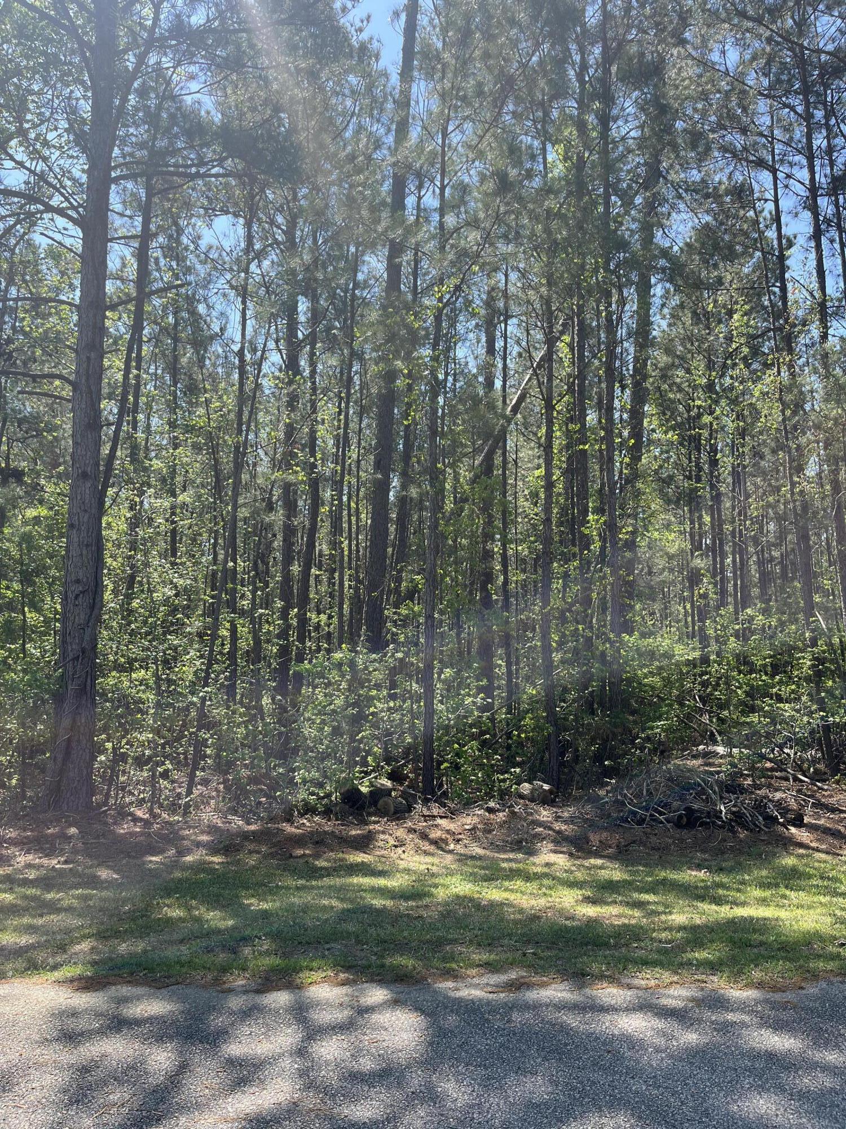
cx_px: 423
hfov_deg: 53.1
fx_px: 847
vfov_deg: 67.3
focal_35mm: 26
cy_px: 564
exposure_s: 1/1056
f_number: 1.6
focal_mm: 5.1
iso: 50
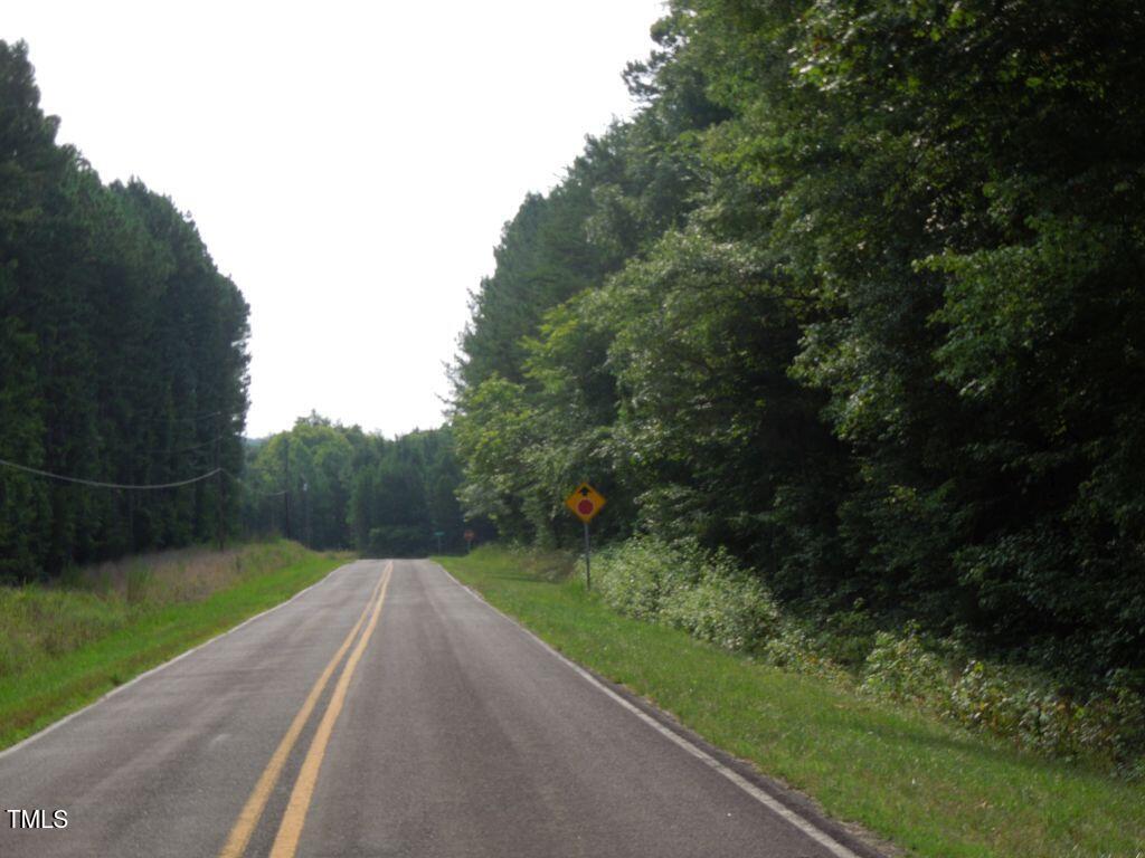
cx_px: 572
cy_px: 429
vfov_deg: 21.3
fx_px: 2282
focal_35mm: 69
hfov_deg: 28.2
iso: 100
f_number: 4.4
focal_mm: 12.5
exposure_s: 1/500
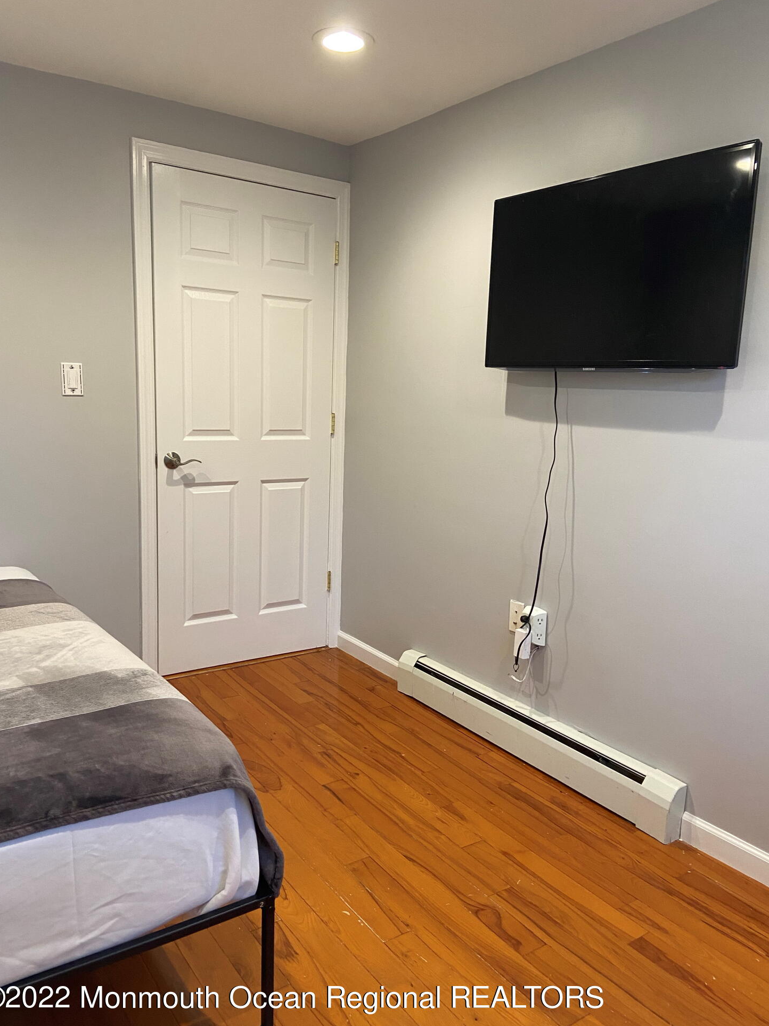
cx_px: 379
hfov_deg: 51.3
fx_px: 800
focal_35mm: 27
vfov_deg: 65.3
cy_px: 514
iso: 160
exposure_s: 1/60
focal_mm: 4.25
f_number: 1.8
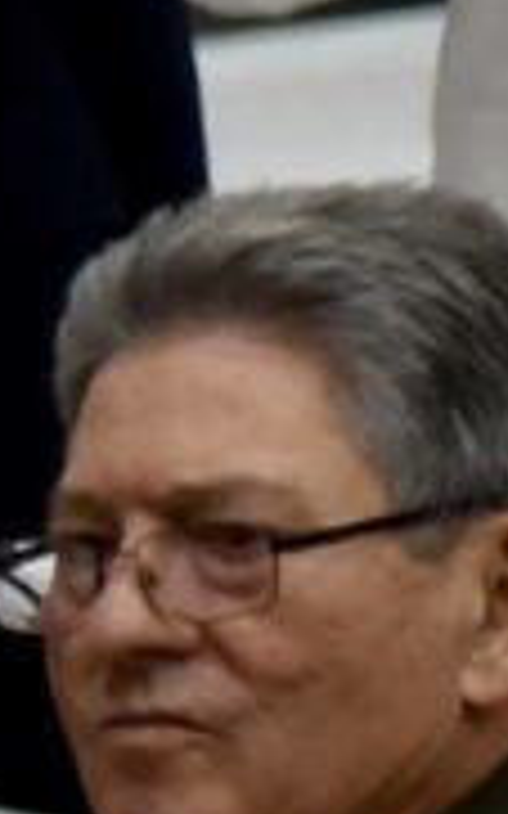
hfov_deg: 0.7
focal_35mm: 1875
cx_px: -193
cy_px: 337
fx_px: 41567
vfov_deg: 1.1
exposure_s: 1/40
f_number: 6
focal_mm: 420
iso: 1250
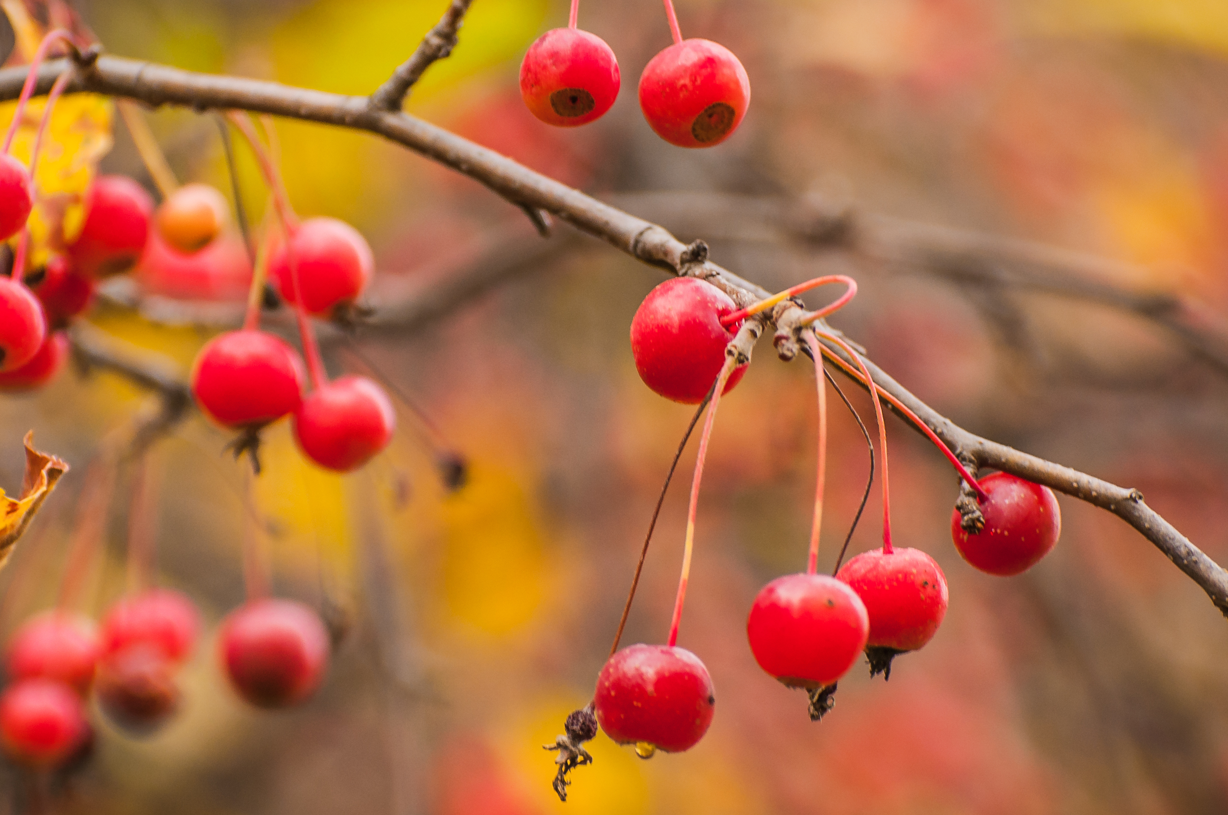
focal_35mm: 344
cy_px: 370
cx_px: 593
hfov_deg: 6.0
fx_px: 11713
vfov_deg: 4.0
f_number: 4.8
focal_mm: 145
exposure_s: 1/200
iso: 250
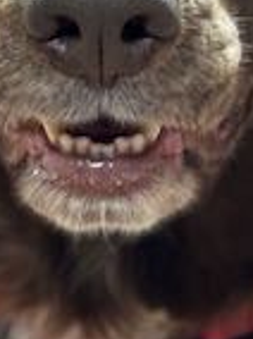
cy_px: 332
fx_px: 2121
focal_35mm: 217
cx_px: 124
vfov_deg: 9.1
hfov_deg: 6.8
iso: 250
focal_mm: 6.86
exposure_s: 1/48
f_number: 1.78
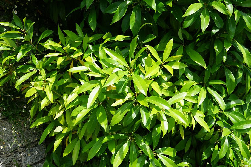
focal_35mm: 36
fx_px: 251
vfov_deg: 36.9
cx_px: 134
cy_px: 87
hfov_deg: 53.1
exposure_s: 1/100
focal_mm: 28
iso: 100
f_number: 9
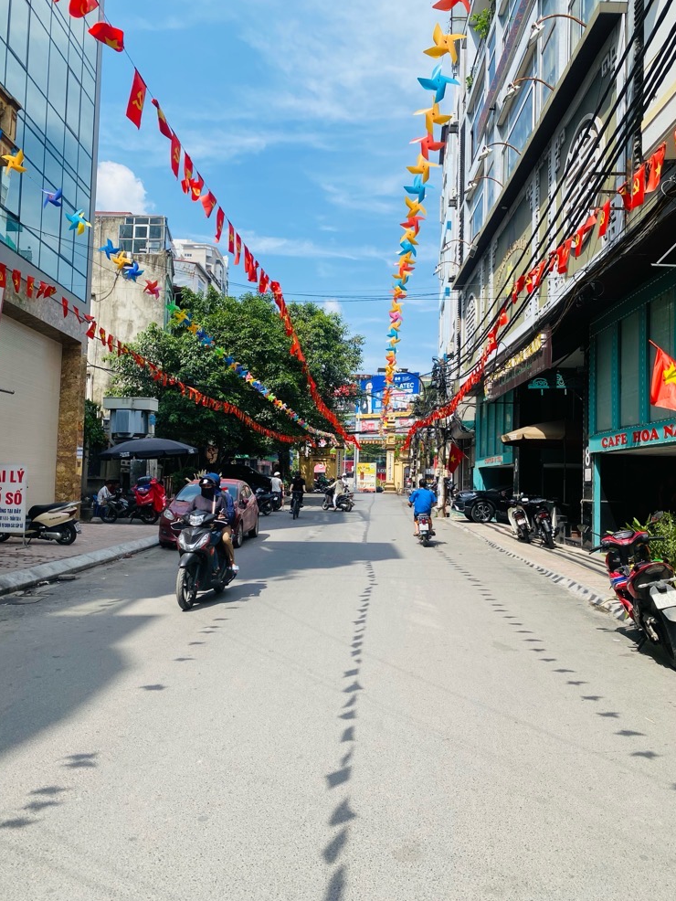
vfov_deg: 65.3
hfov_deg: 51.4
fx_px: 703
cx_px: 342
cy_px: 444
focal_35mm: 27
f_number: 1.8
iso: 32
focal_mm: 4.25
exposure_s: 1/2513
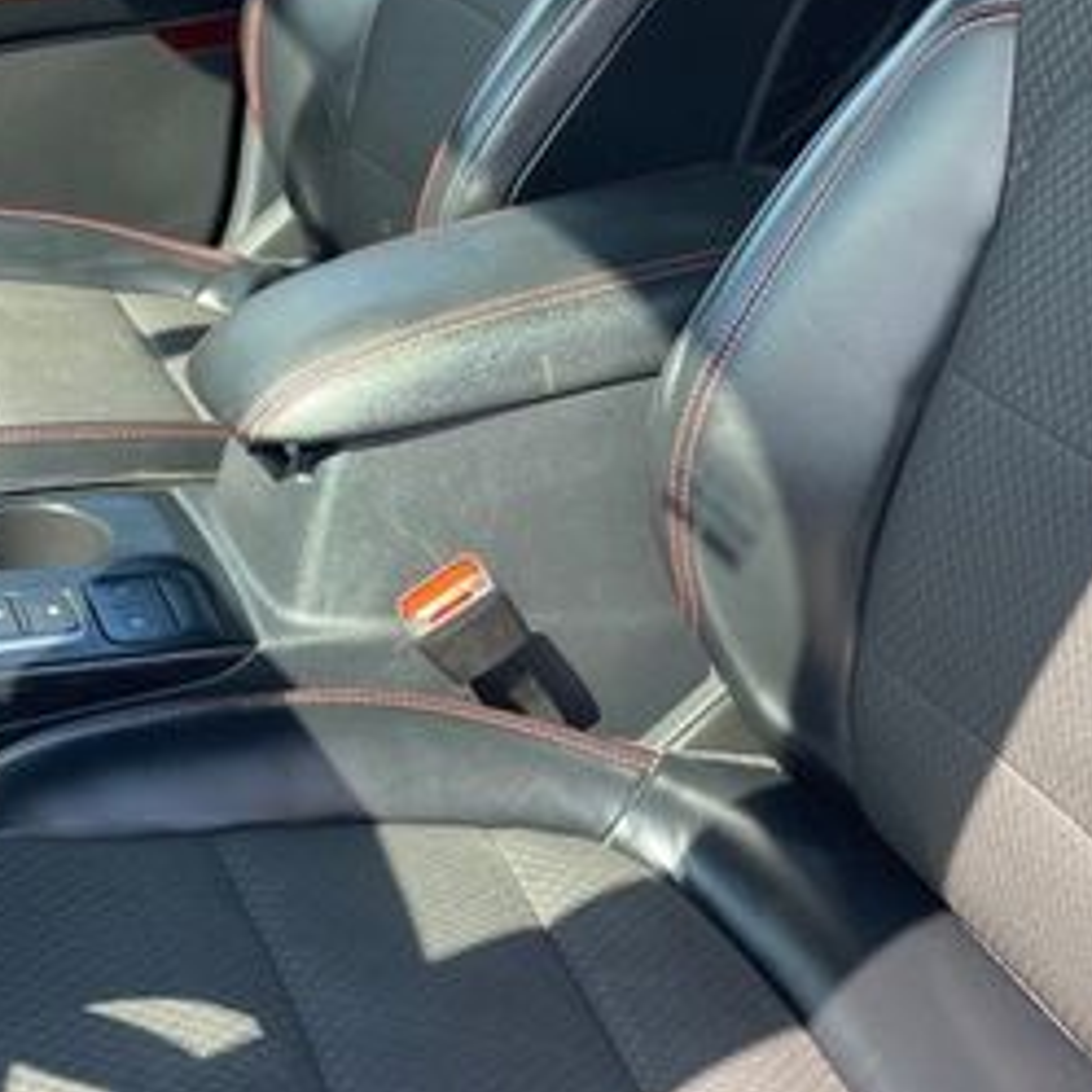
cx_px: 601
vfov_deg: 28.9
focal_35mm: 59
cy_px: 355
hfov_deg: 29.1
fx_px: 2106
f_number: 1.6
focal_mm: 4.2
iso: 32
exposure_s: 1/226
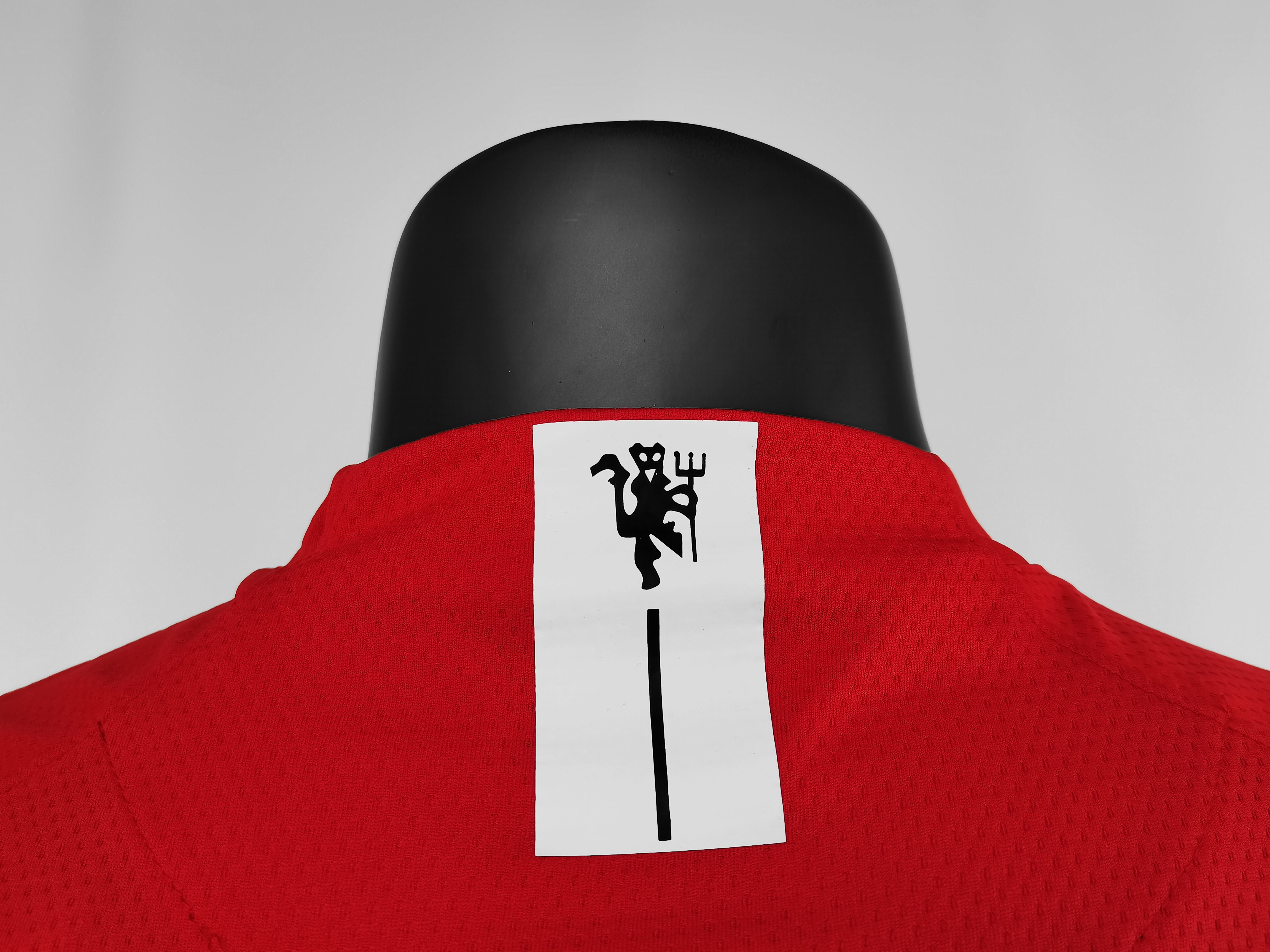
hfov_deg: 61.7
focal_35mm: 29
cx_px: 635
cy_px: 476
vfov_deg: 48.2
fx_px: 1064
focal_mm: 5.58
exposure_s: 1/100
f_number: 1.8
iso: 125
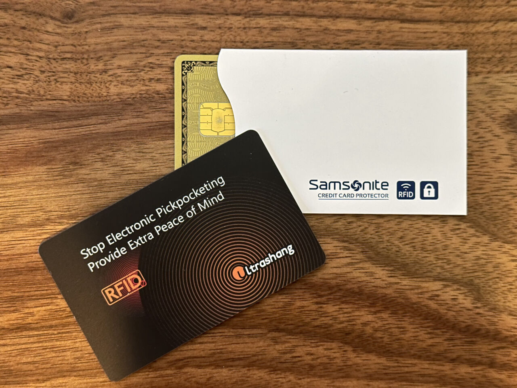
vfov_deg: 30.3
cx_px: 258
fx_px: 717
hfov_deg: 39.7
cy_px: 194
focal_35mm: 48
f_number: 1.8
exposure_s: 1/40
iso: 200
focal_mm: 6.9
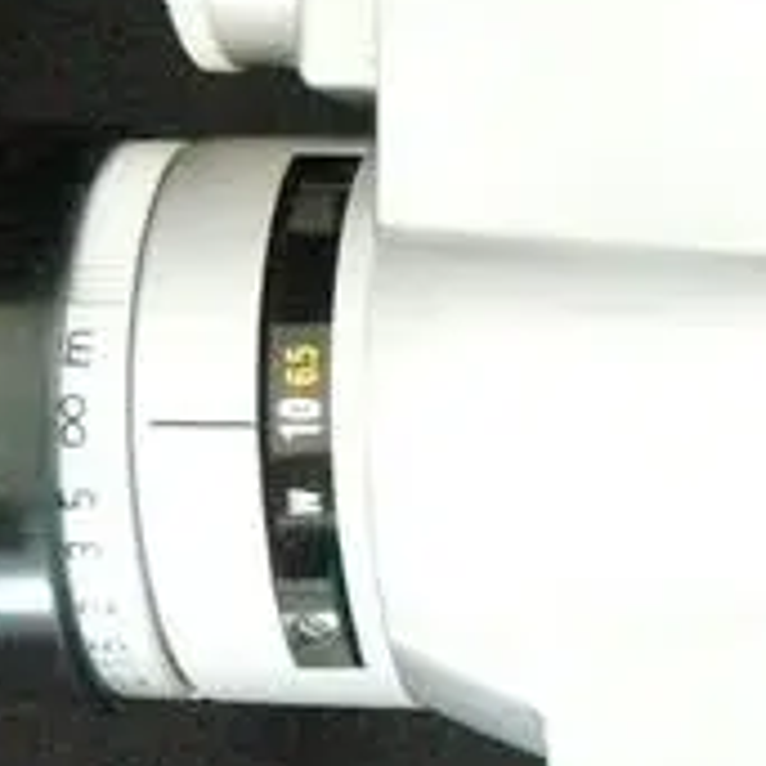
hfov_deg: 11.1
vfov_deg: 11.9
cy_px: 847
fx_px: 3630
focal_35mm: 145
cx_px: 1451
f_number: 2.8
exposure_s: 1/25
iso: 800
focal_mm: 5.2
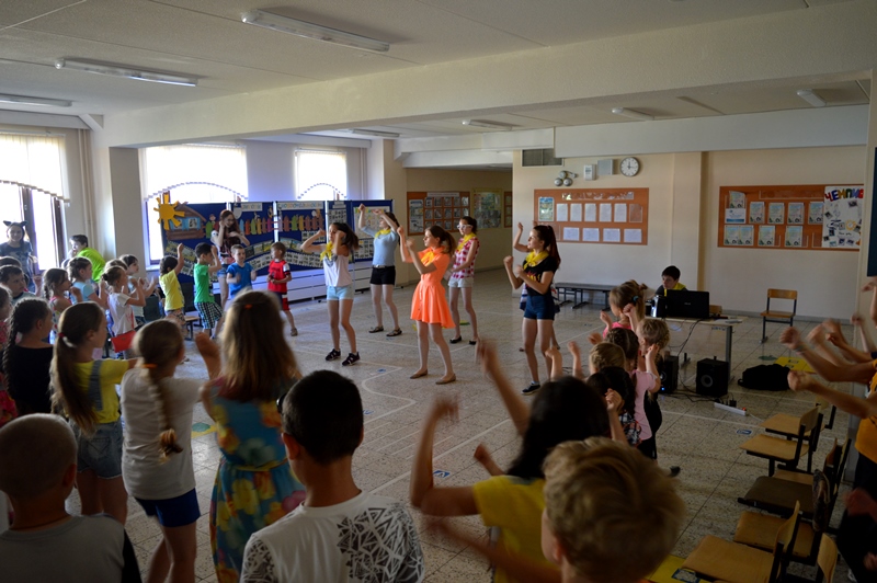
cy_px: 292
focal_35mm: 27
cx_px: 438
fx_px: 657
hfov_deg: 67.4
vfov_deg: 47.9
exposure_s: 1/30
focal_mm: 18
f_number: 3.5
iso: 400
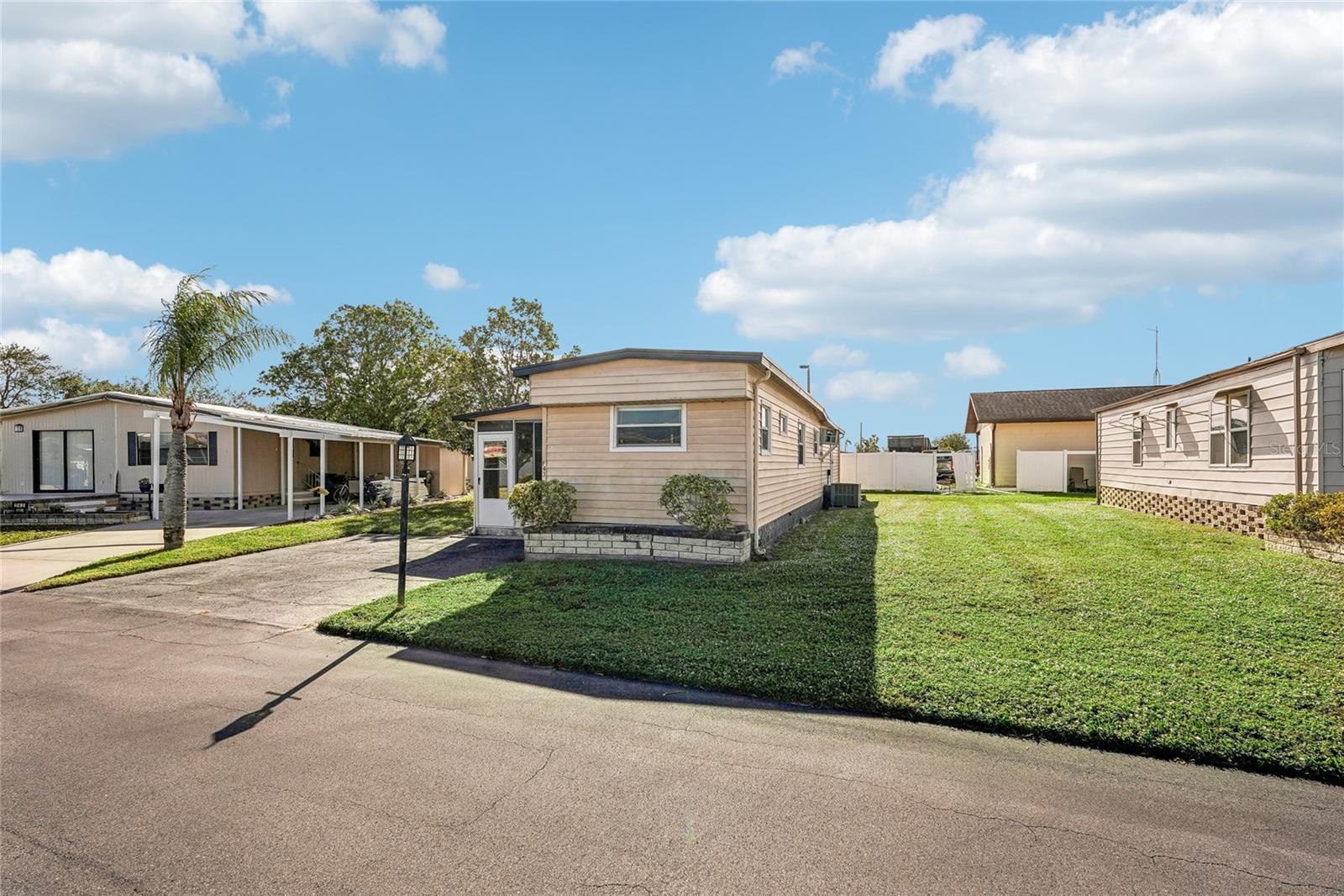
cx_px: 672
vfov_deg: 73.7
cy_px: 448
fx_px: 597
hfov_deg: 96.7
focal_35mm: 16
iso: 400
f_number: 8
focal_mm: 16
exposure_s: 1/1600
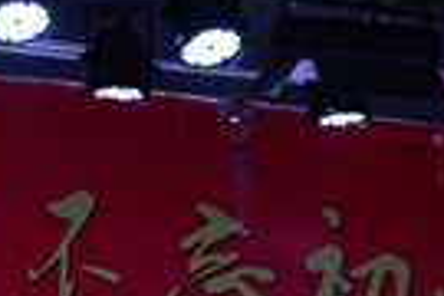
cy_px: 669
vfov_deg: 5.7
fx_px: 2873
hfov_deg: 8.8
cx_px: 368
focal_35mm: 233
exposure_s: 1/80
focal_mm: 45
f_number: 4.5
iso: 320
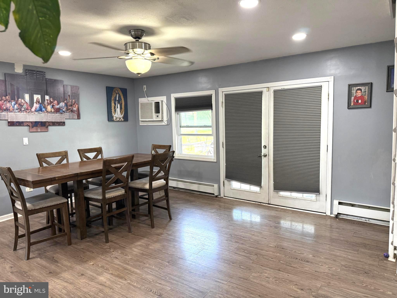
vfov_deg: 56.8
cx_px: 198
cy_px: 149
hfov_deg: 71.6
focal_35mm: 24
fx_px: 275
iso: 250
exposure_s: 1/120
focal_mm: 6.76
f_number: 1.78
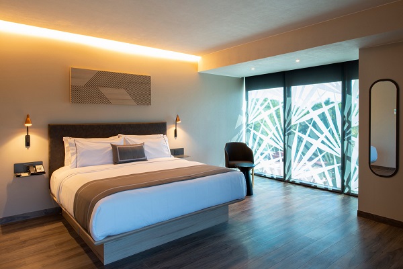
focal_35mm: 24
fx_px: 269
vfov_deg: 53.1
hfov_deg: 73.7
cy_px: 134
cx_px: 202
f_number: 20
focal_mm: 24
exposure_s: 4
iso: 200
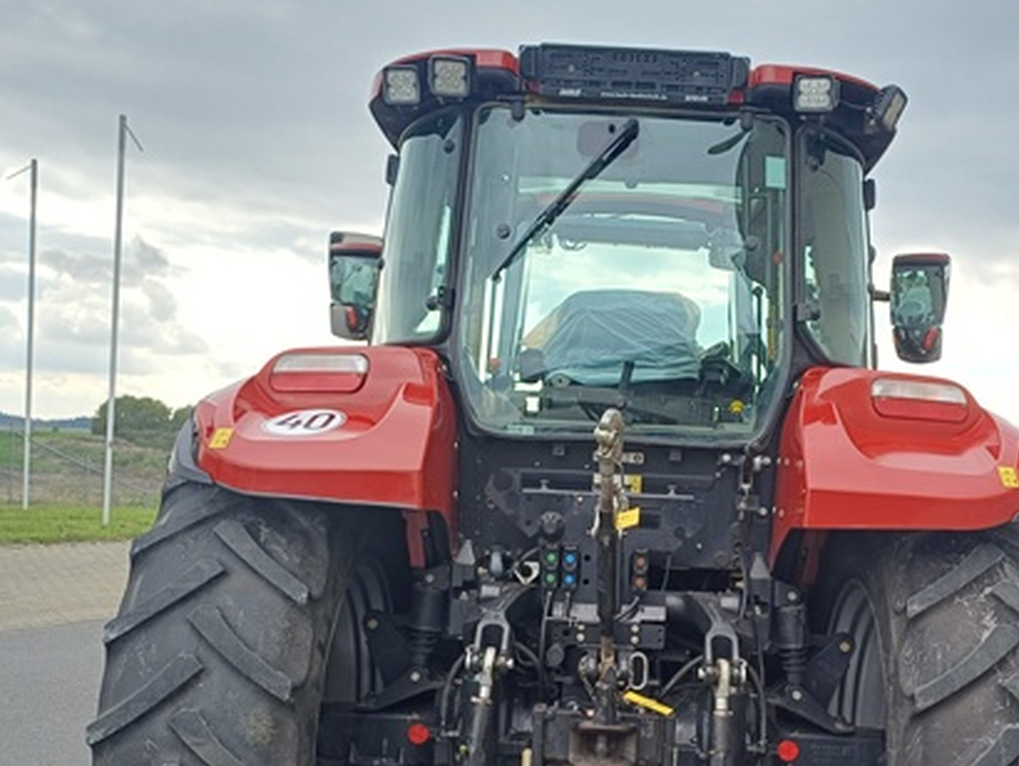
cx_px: 614
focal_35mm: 39
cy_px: 547
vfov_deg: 36.2
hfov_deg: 47.5
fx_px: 1149
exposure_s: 1/199
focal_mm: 4.65
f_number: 1.8
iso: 50
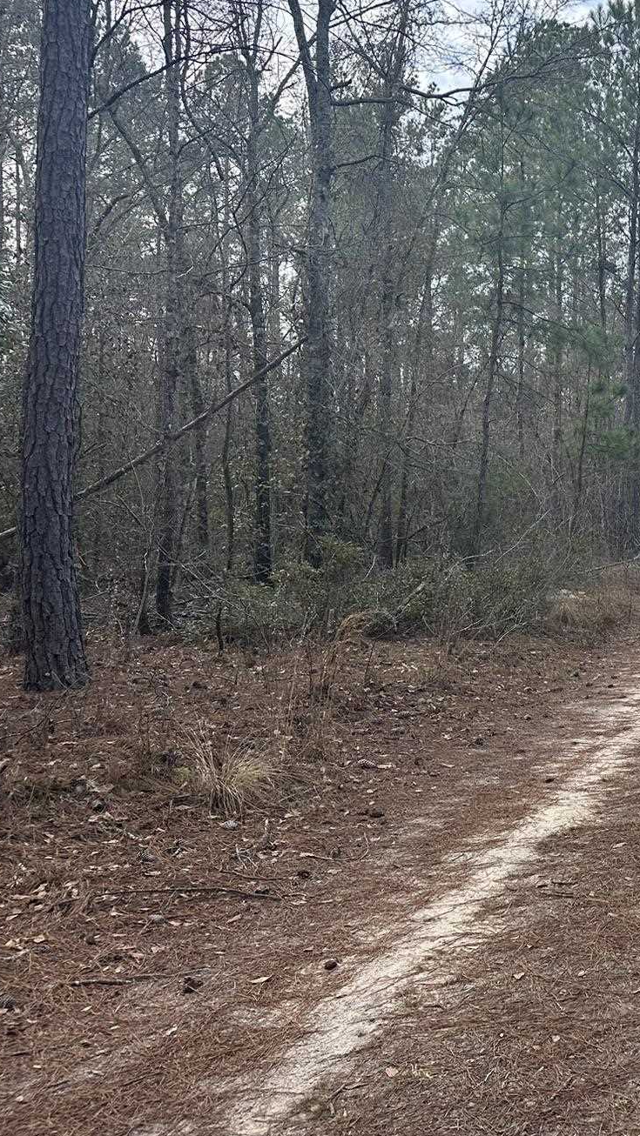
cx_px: 824
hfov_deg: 25.2
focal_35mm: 41
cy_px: 515
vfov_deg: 49.3
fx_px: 1236
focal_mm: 6.86
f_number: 1.78
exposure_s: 1/1227
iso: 80
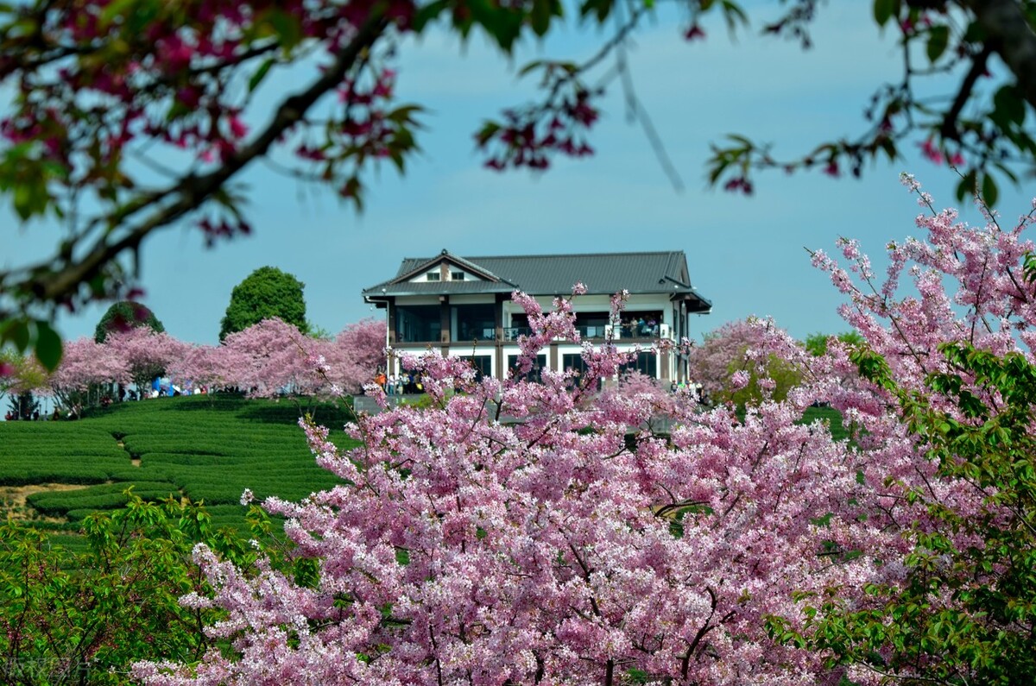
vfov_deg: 10.1
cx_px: 518
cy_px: 343
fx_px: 3877
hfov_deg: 15.2
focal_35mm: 135
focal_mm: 90
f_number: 8
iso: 100
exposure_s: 1/250
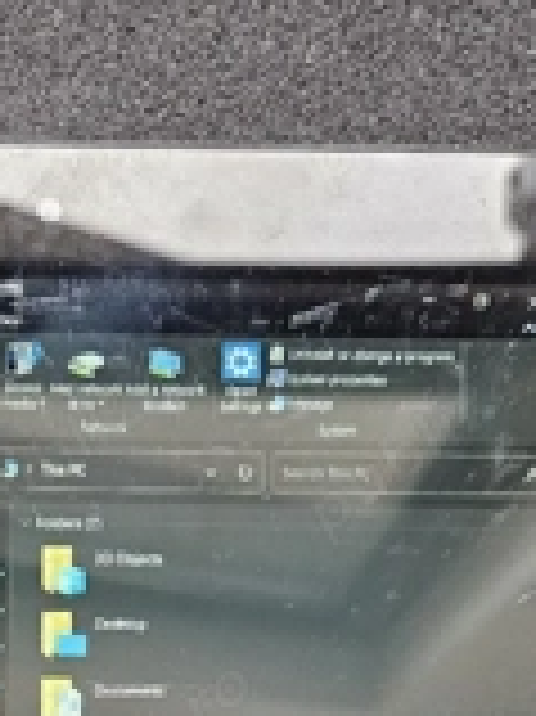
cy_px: 829
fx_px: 1199
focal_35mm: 58
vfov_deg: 29.3
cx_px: 194
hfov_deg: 25.1
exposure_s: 1/33.4
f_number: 1.8
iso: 640
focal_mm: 5.4
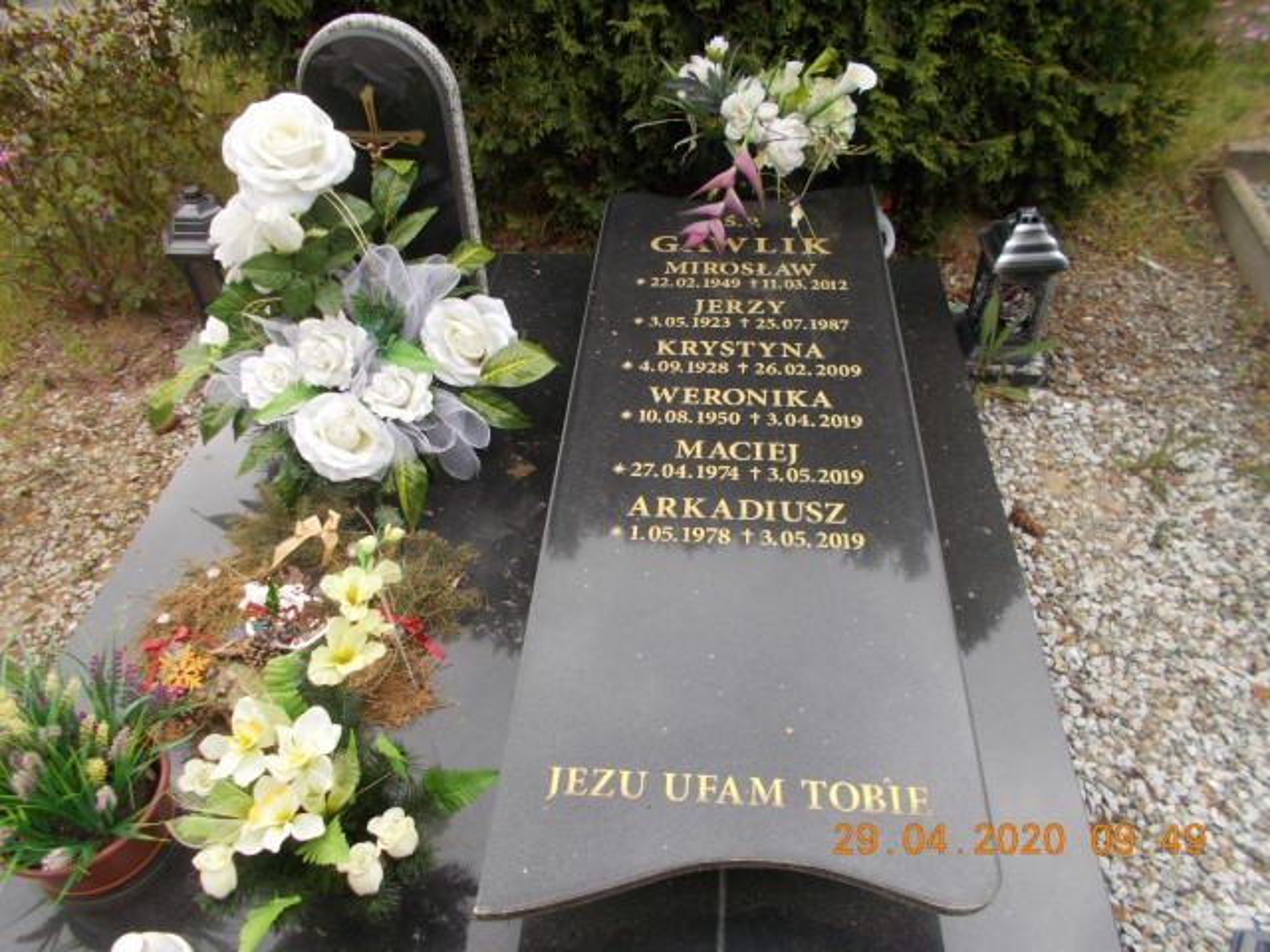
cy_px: 476
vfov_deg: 53.1
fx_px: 954
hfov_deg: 67.3
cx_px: 635
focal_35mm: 26
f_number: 3.2
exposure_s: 1/250
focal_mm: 4.6
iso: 80
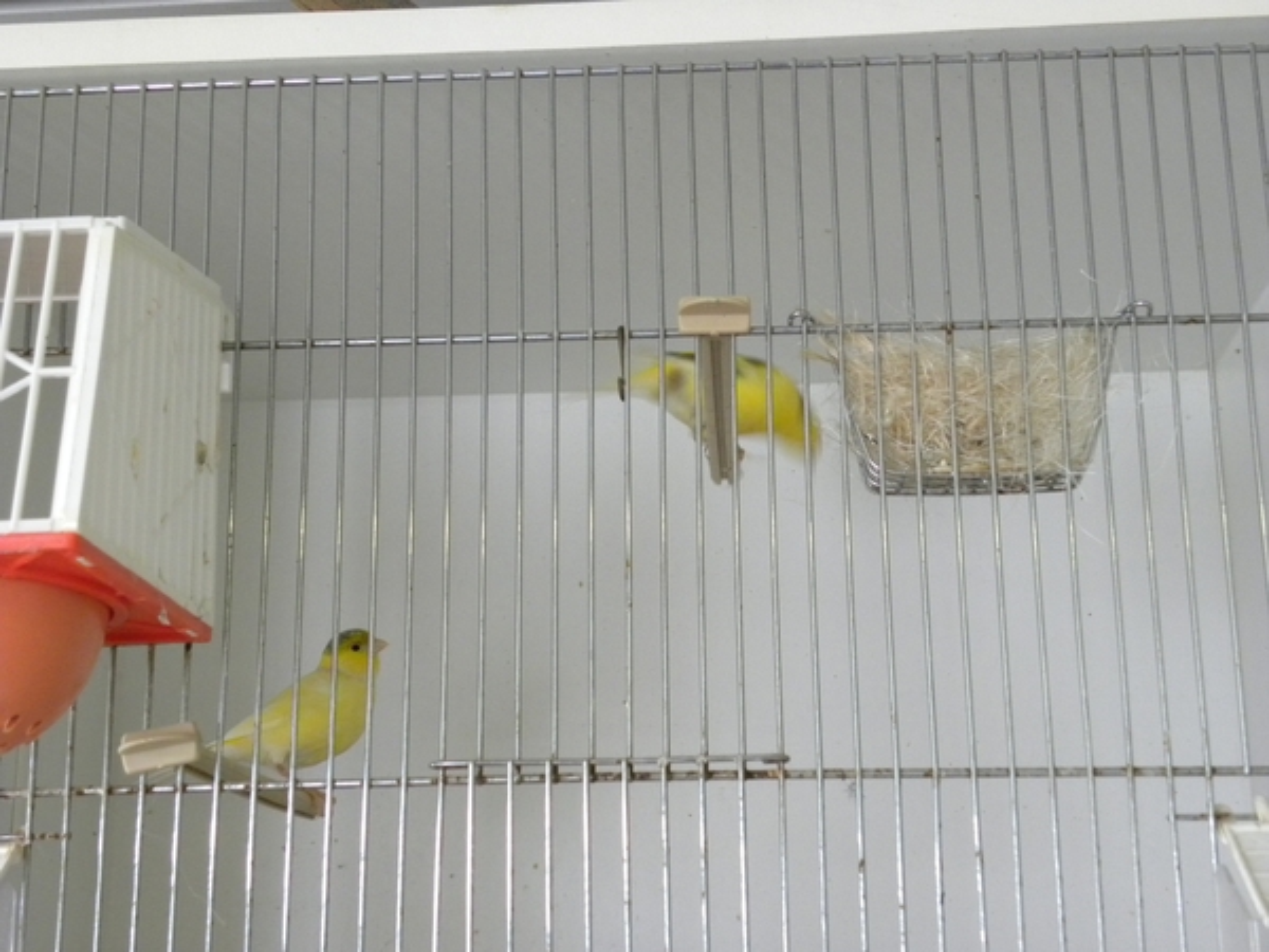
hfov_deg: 33.2
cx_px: 634
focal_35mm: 58
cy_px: 476
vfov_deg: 25.2
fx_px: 2126
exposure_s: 1/29.6
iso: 400
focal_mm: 10.3
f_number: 3.5
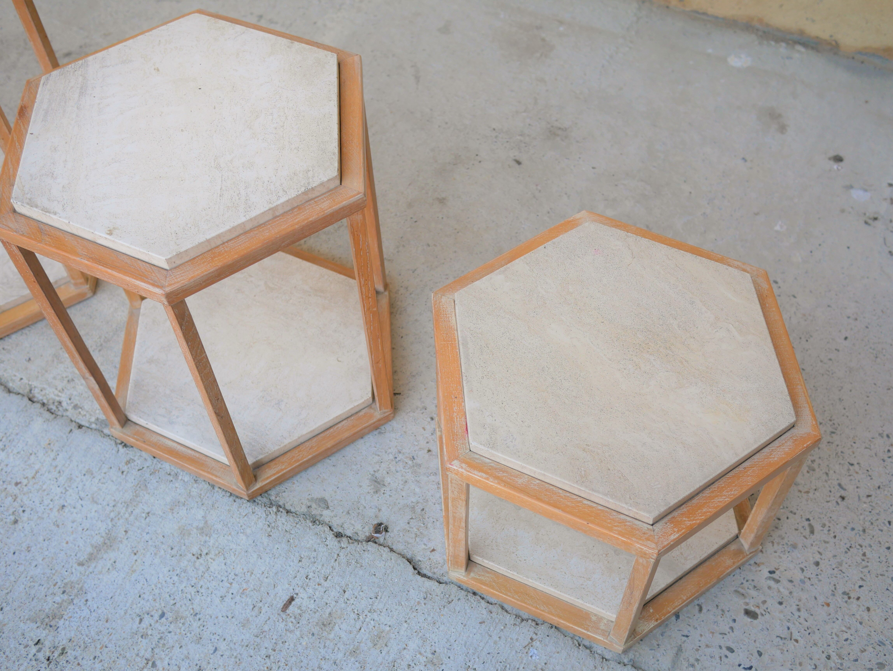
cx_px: 446
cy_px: 336
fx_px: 1032
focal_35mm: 40
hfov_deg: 46.8
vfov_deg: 36.0
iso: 200
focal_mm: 20
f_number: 2.8
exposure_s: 1/250
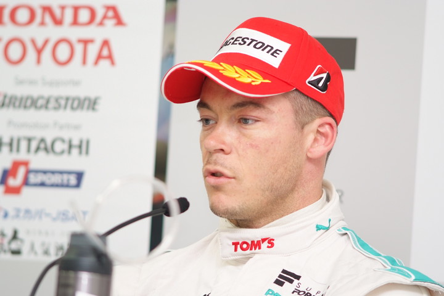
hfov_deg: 7.6
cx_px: 222
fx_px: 3330
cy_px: 148
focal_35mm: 270
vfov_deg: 5.1
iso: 400
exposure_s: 1/125
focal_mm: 180
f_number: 2.8
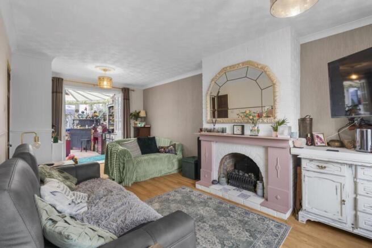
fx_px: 165
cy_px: 124
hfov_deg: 96.7
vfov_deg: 73.8
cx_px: 186
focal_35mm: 16
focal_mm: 16
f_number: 8
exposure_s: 1/1.67
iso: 320
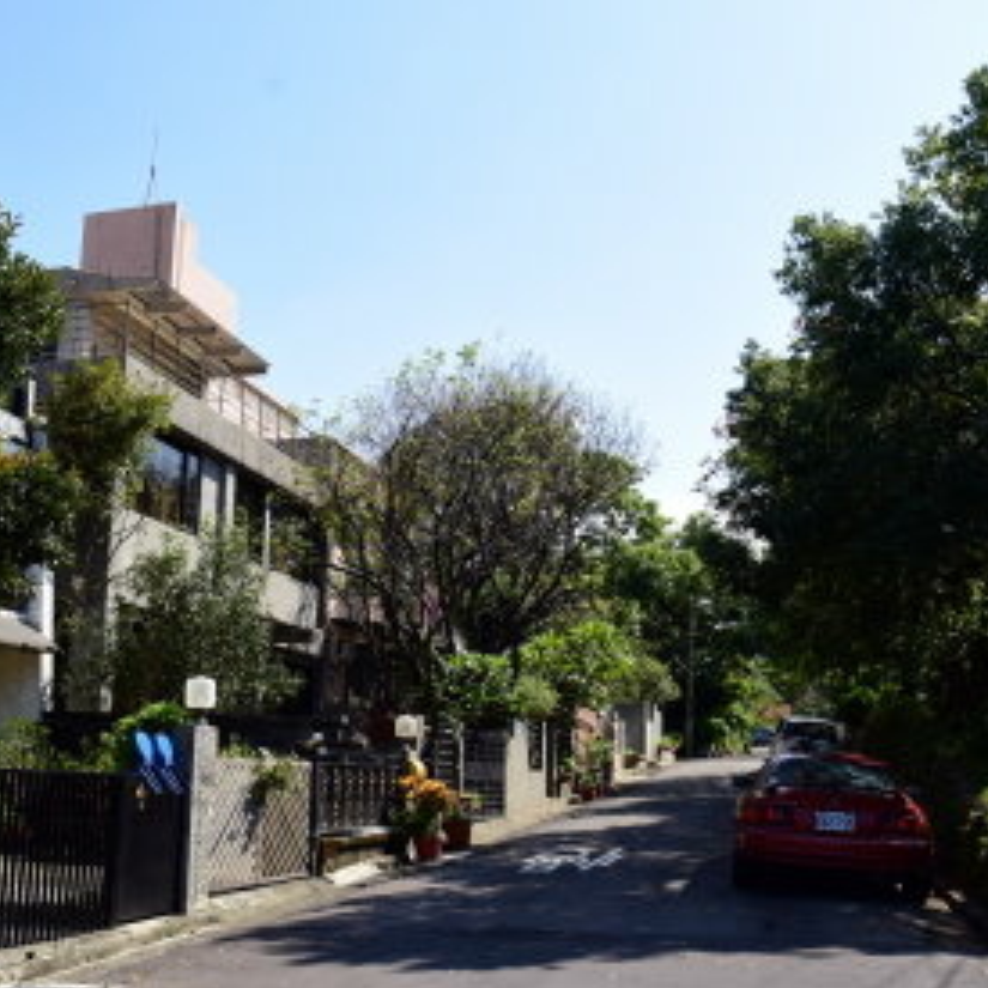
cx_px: 334
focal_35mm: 38
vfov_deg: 43.8
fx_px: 1227
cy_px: 550
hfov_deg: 43.3
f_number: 7.1
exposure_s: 1/200
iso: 100
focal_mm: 24
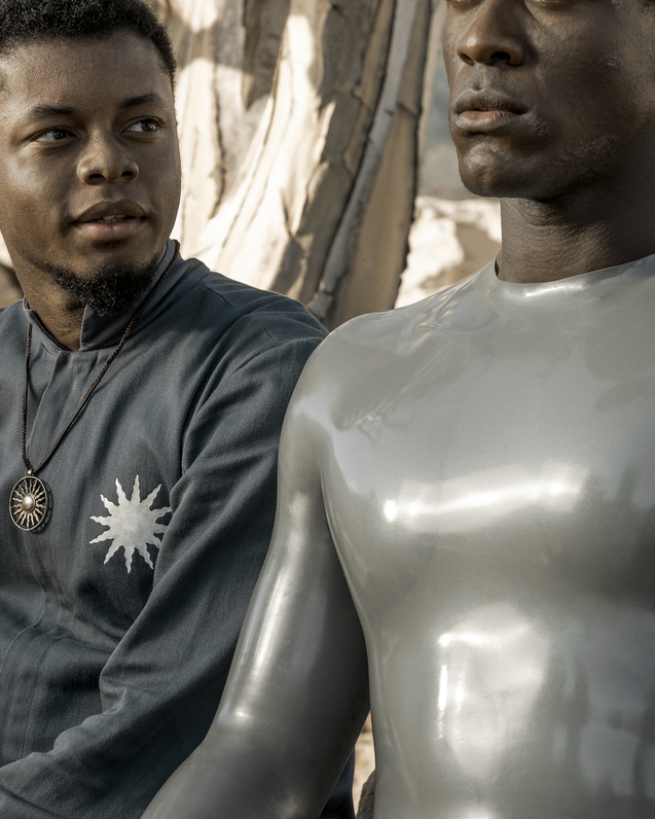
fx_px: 3392
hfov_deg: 11.0
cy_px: 293
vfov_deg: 13.7
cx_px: 222
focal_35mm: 140
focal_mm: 50
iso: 200
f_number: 5
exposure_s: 1/320
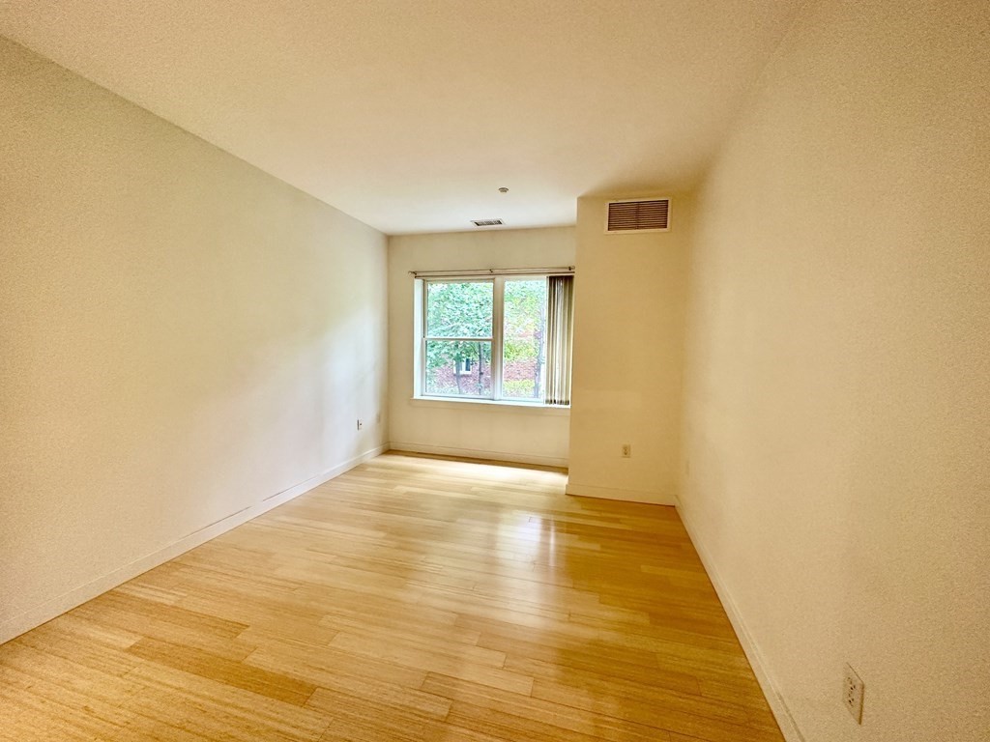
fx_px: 400
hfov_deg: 102.1
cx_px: 495
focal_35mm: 14
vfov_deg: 85.7
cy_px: 371
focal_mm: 2.22
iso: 250
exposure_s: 1/60
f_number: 2.2
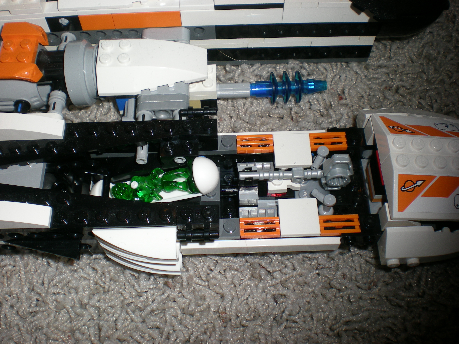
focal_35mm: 38
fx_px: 504
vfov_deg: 37.7
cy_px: 172
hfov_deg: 49.0
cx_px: 230
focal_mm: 6.3
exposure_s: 1/60
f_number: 4.6
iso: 50
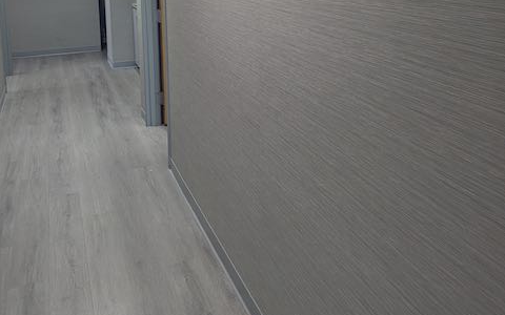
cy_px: 28
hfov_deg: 56.7
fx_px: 468
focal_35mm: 34
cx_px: 252
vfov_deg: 35.0
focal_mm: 6.81
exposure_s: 1/120
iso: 45
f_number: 1.85
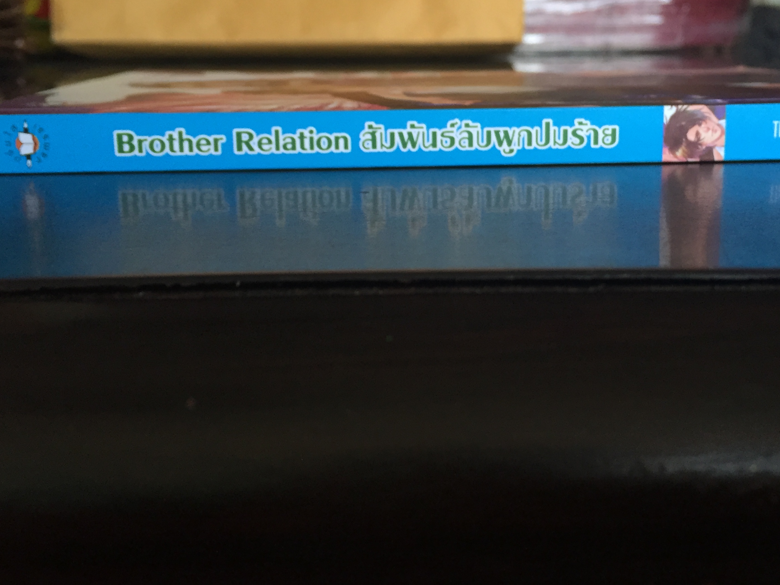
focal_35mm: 41
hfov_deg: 45.6
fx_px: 924
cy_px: 227
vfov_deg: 35.0
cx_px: 463
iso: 80
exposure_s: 1/33
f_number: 2.2
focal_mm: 4.15
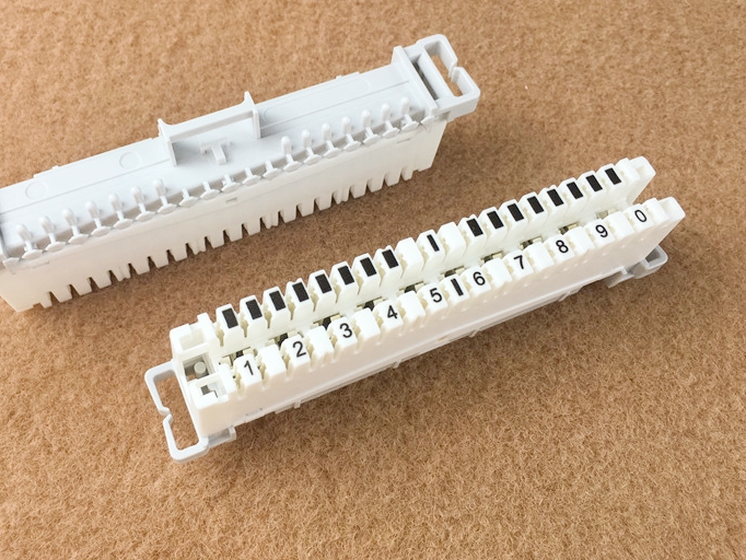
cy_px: 252
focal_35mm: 34
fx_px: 733
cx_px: 312
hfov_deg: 53.7
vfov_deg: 41.8
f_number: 2.2
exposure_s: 1/100
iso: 40
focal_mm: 4.15
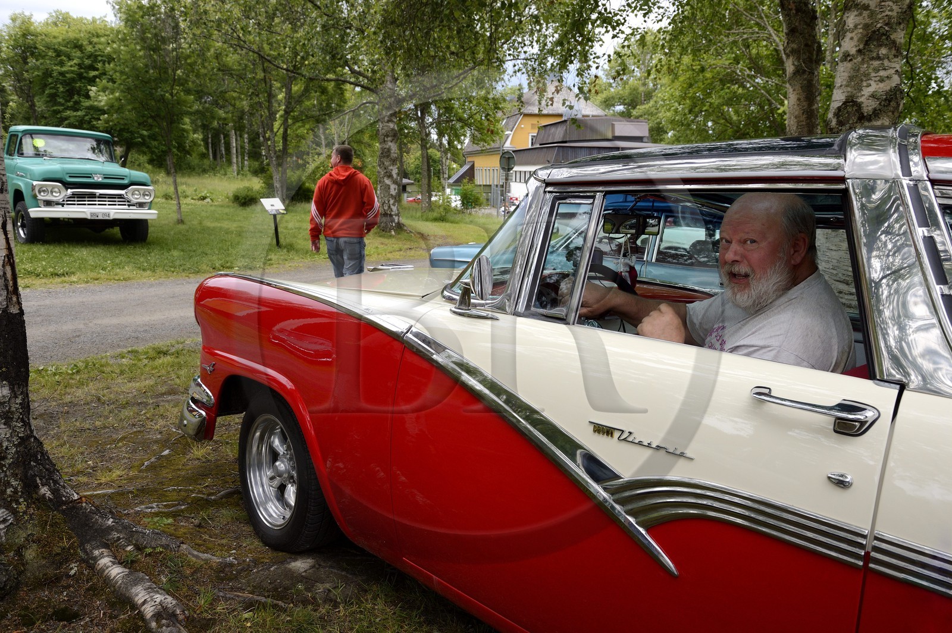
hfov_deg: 69.4
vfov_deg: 49.5
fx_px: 687
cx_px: 476
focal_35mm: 26
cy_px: 316
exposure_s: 1/250
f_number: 7.1
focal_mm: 26
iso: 800
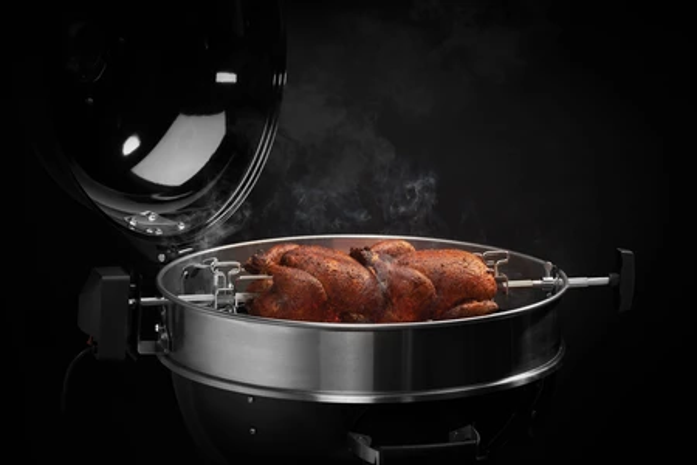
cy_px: 232
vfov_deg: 13.0
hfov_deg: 19.5
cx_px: 348
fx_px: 2033
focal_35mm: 105
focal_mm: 105
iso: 200
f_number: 16
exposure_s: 1/160
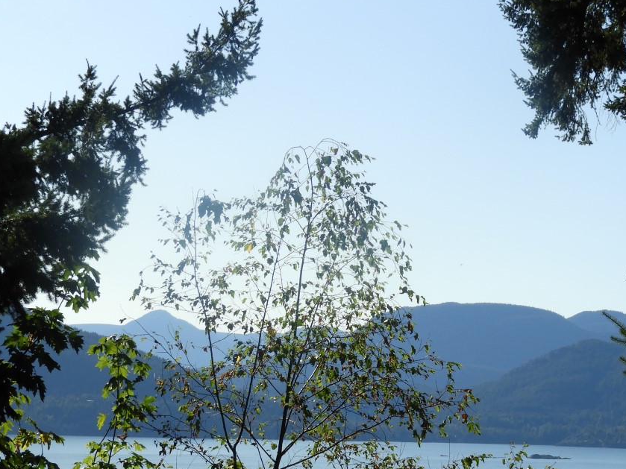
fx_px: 1862
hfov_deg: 19.0
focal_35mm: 103
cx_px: 426
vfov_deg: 14.3
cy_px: 346
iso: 100
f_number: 4.2
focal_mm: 10.7
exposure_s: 1/1000
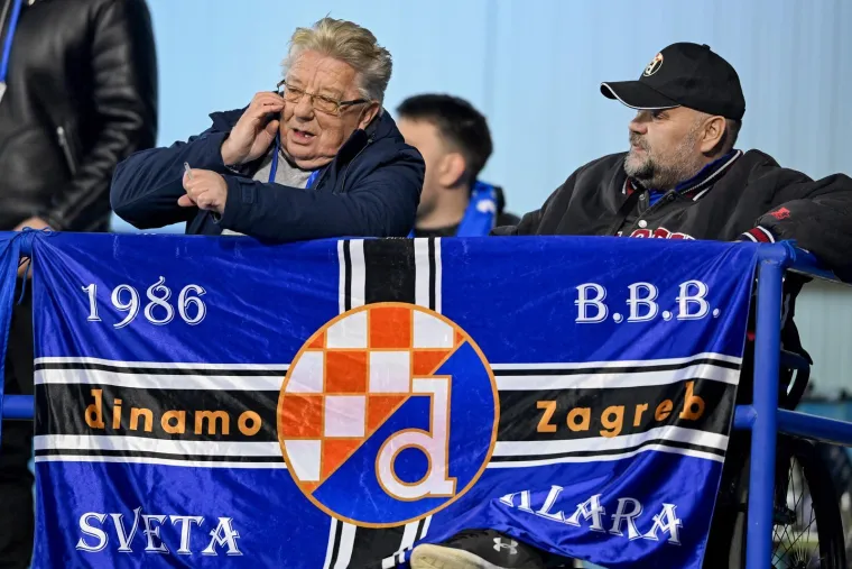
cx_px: 426
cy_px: 284
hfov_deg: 5.2
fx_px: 9468
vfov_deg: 3.4
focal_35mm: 400
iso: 4000
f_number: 2.8
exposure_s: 1/500
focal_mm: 400
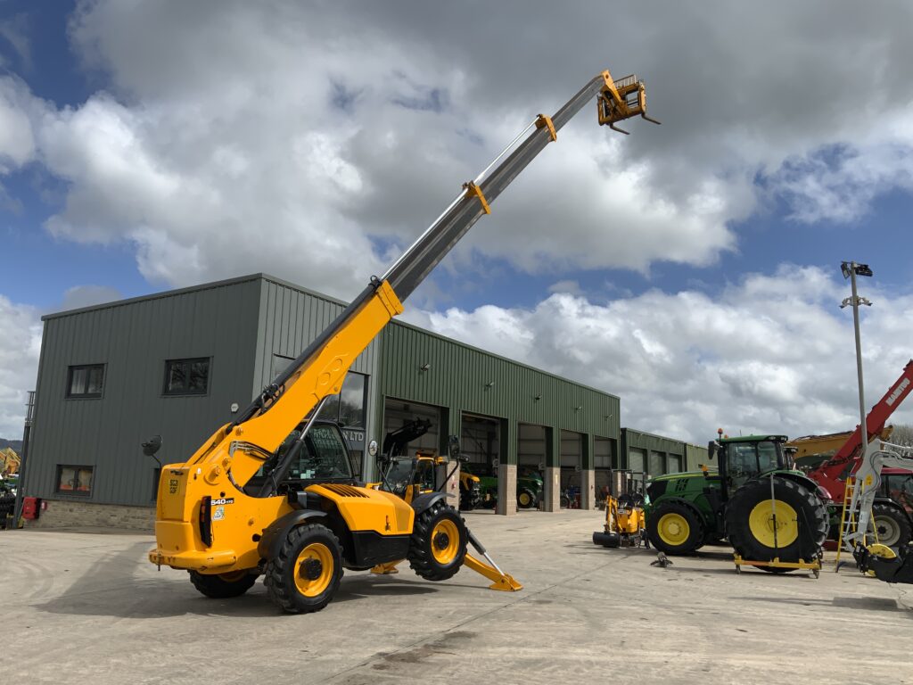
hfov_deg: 61.7
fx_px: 765
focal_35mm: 29
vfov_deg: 48.2
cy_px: 342
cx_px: 456
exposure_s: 1/1848
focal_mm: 3
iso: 16
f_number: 1.8
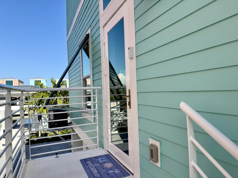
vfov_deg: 56.8
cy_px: 89
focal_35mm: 24
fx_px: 165
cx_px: 119
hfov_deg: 71.6
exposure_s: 1/3953
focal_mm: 6.76
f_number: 1.78
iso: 80
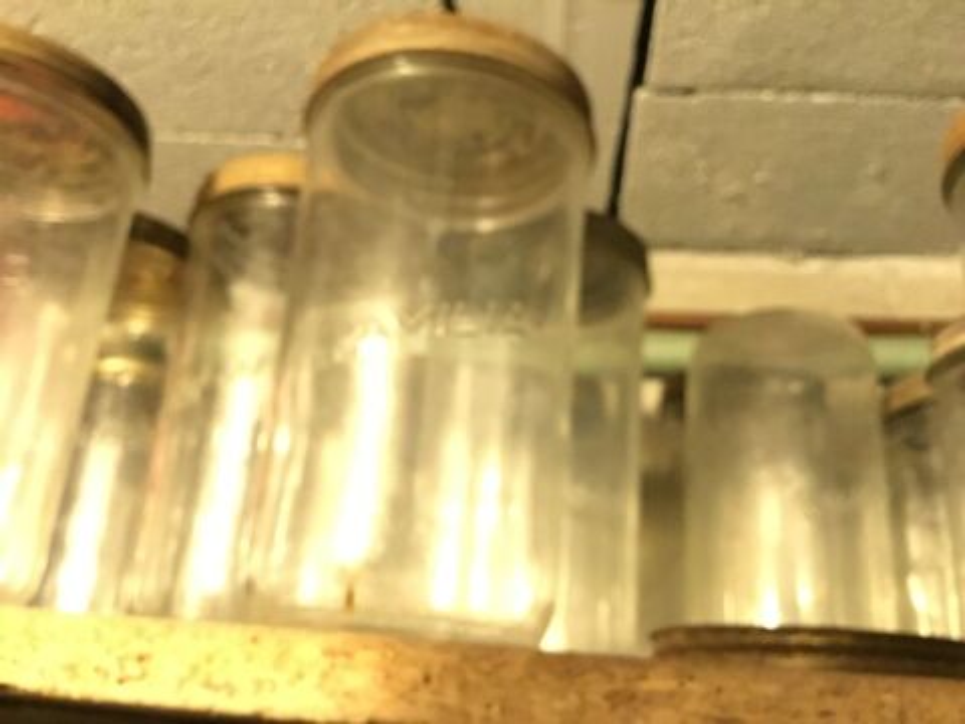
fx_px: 864
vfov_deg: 45.4
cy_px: 362
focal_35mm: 31
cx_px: 482
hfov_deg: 58.4
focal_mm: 3.3
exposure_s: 1/17
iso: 800
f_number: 2.4
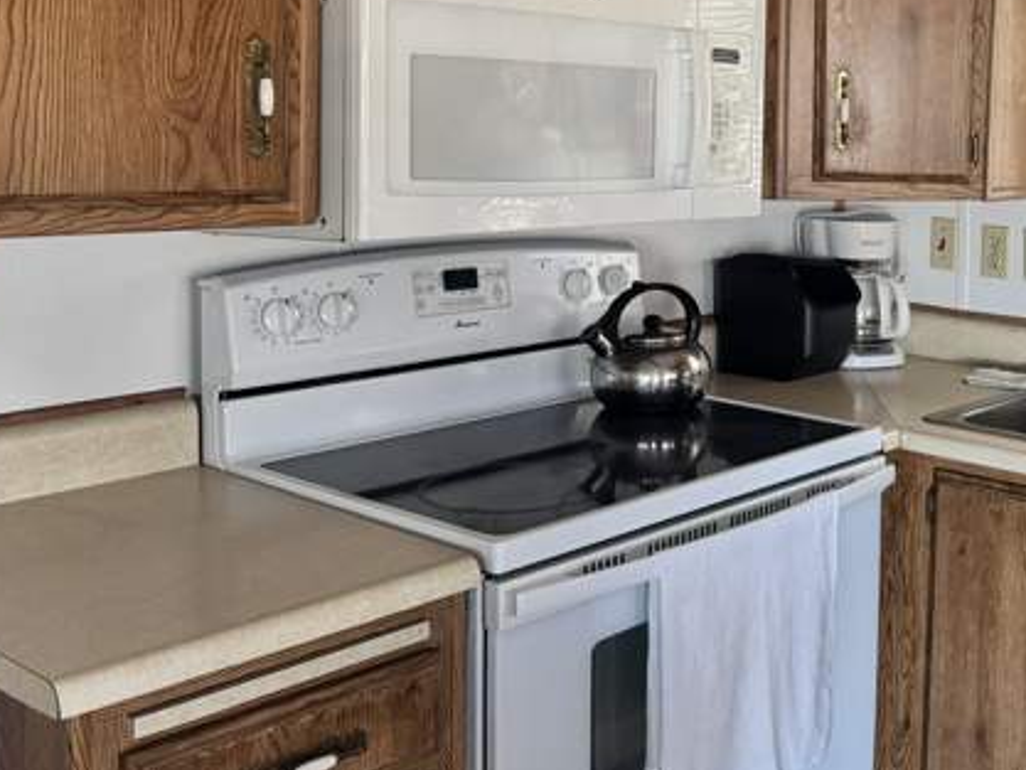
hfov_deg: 38.1
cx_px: 950
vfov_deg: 31.2
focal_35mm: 46
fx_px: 1364
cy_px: 226
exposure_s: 1/88
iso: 200
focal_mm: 6.76
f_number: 1.78
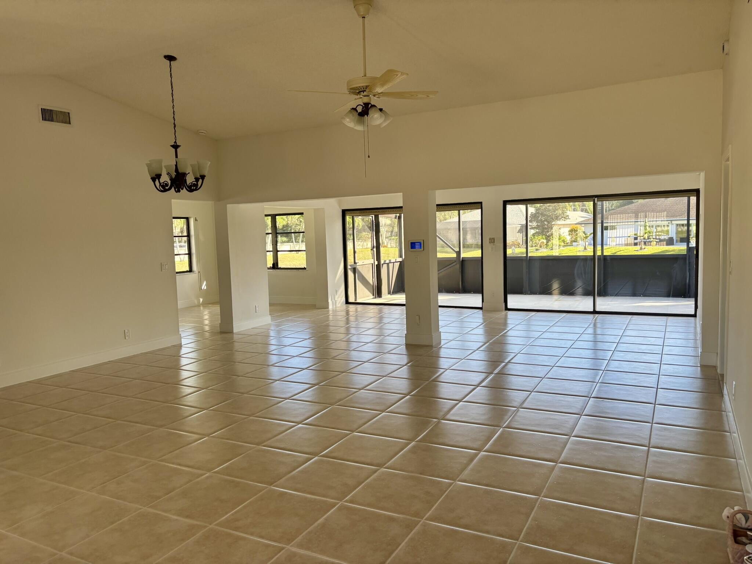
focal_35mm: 26
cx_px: 376
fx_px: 565
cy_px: 282
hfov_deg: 67.3
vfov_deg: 53.1
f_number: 1.6
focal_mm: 5.96
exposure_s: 1/121
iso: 50
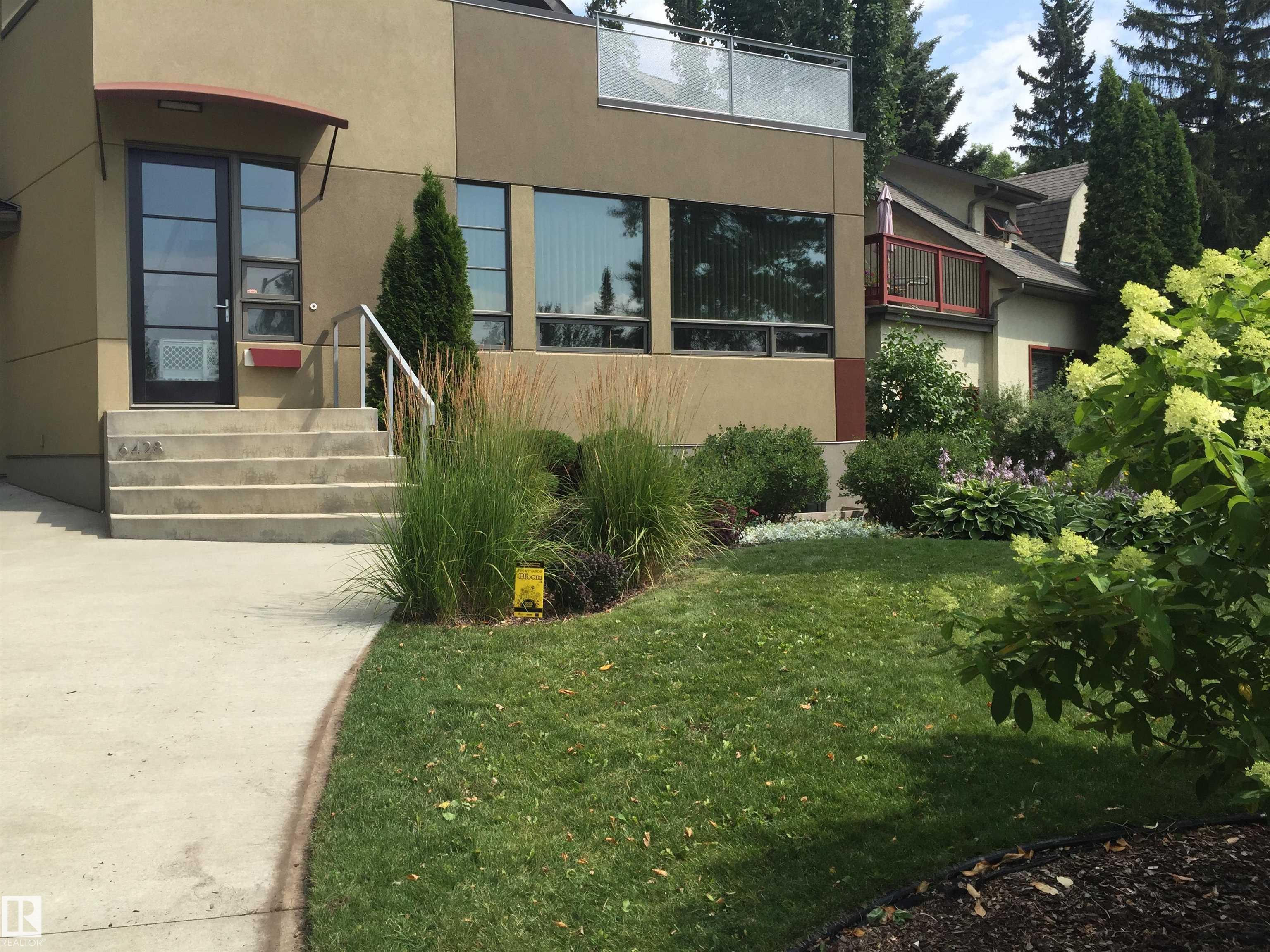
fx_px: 1064
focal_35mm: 29
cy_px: 476
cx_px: 635
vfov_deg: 48.2
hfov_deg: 61.7
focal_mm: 4.15
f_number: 2.2
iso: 32
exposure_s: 1/1364
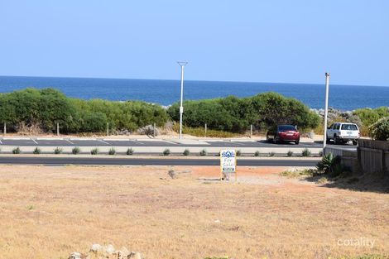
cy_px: 130
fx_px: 891
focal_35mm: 82
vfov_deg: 16.5
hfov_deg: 24.6
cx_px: 194
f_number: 10
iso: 200
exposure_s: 1/400
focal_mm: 55
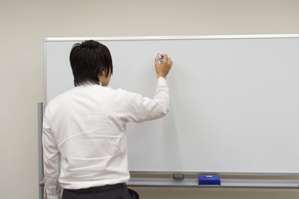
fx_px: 399
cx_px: 150
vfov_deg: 28.1
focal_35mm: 48
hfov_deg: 41.1
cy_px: 100
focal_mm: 32
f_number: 5.6
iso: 360
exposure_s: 1/125
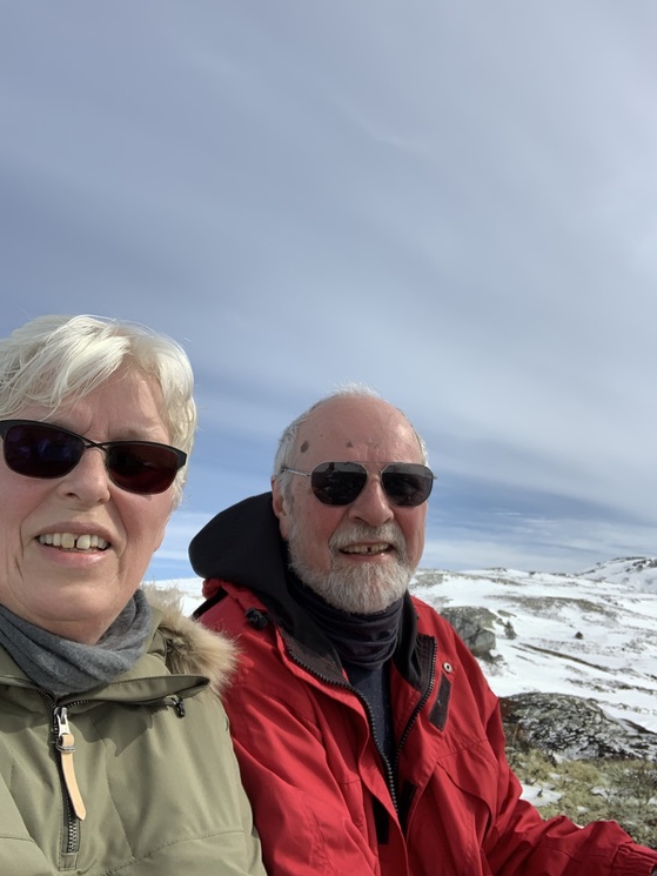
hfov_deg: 43.0
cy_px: 446
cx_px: 326
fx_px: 835
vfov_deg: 55.3
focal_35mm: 33
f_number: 2.2
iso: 16
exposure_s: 1/1399
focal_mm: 2.87
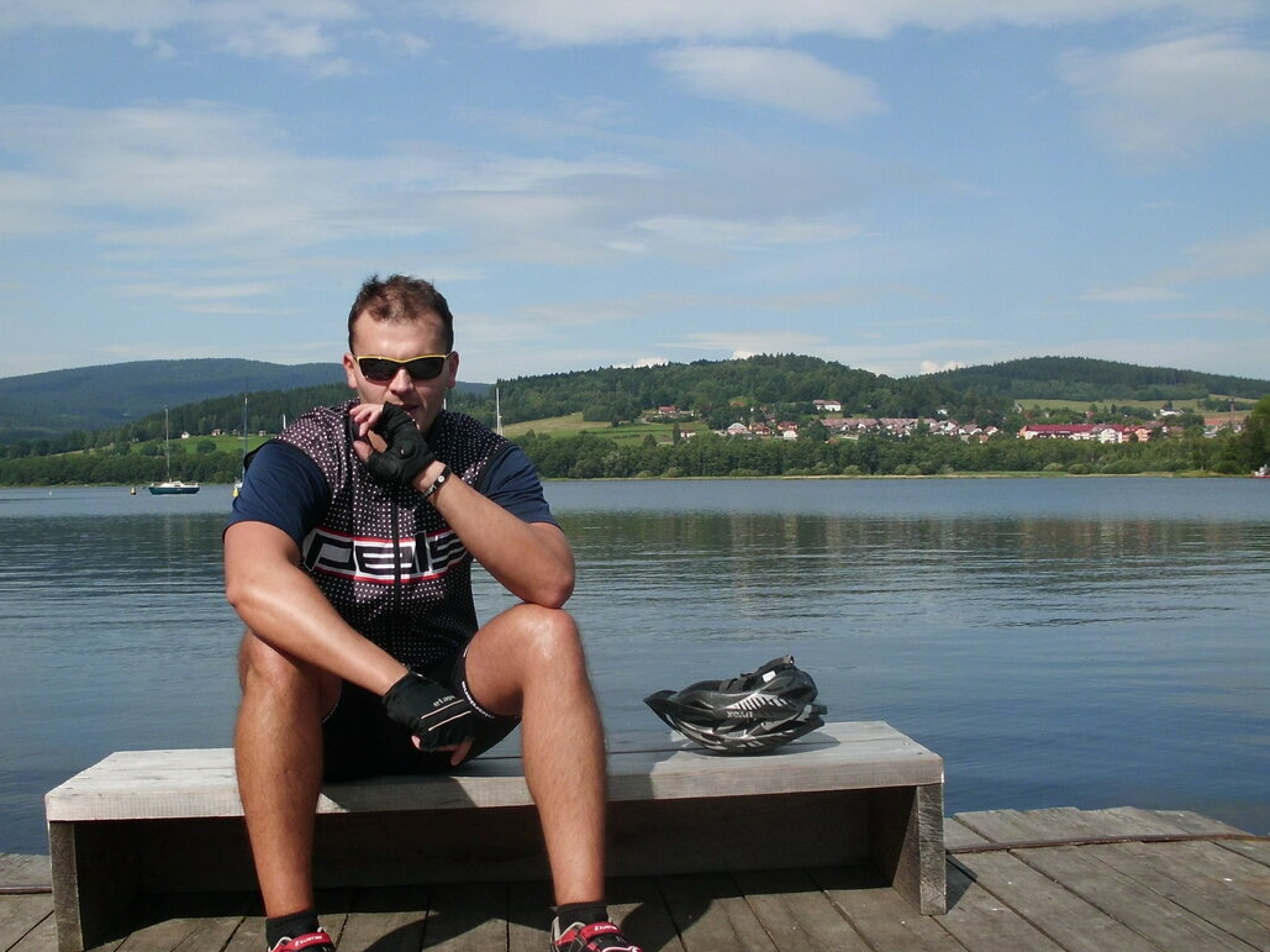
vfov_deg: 34.3
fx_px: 1540
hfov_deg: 44.7
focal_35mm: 42
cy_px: 531
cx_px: 554
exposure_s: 1/400
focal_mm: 6.3
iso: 64
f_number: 7.3
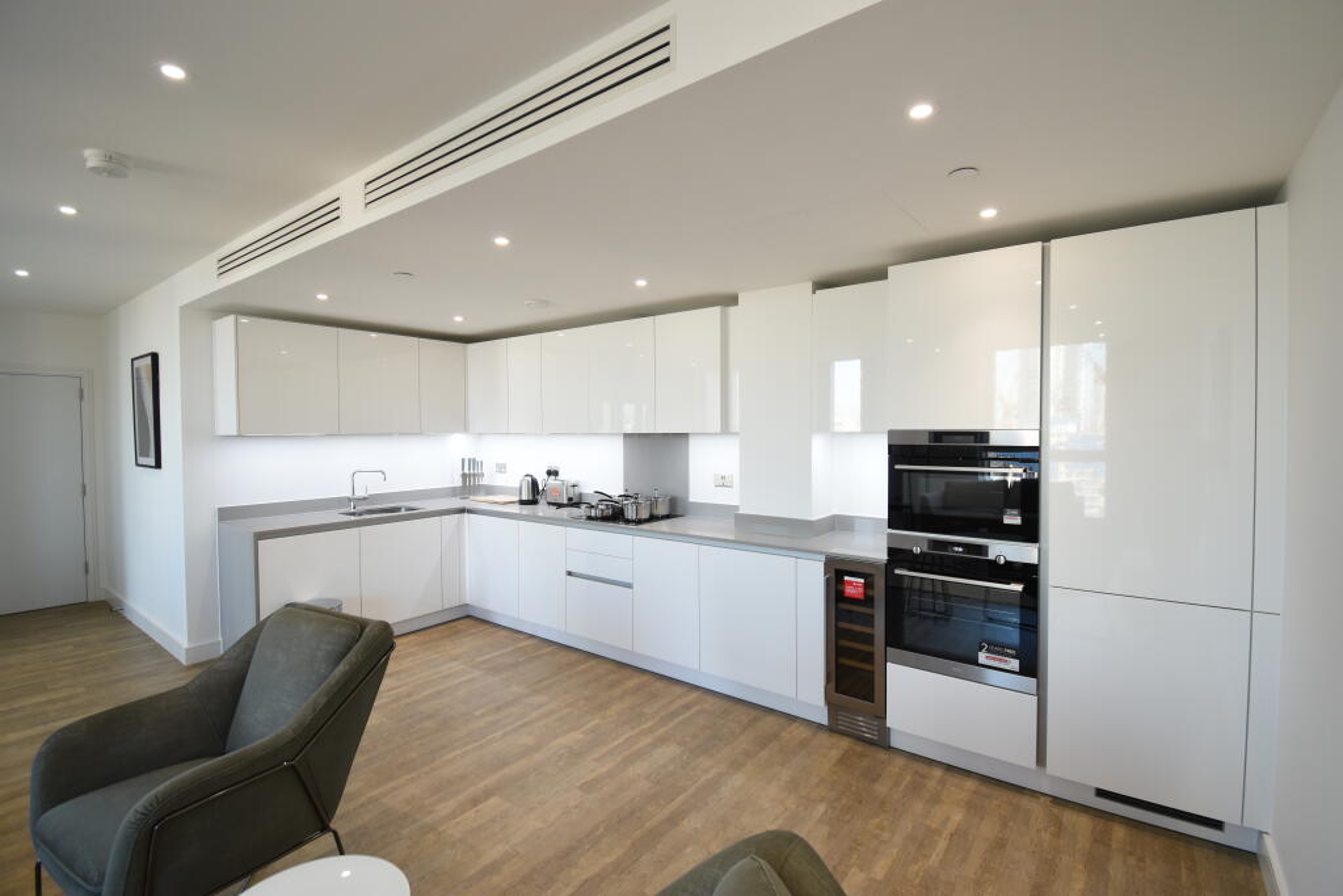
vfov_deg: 77.3
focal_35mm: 15
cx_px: 672
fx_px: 560
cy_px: 448
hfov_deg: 100.4
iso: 250
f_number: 5.6
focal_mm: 10
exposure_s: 1/30
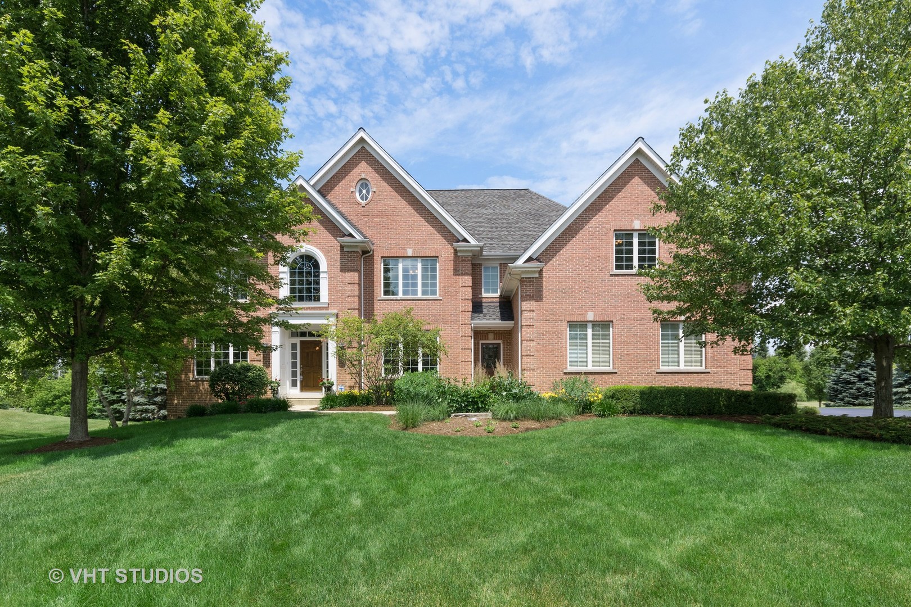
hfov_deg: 86.9
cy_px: 304
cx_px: 456
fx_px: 481
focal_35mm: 19
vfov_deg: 64.6
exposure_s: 1/640
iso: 200
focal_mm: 13
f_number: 9
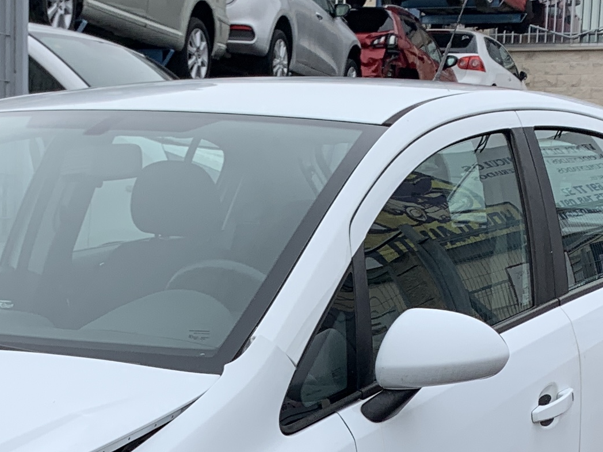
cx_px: 231
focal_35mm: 100
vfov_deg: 14.3
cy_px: 558
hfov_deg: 19.6
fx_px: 1742
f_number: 1.8
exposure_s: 1/635
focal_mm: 4.25
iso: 25
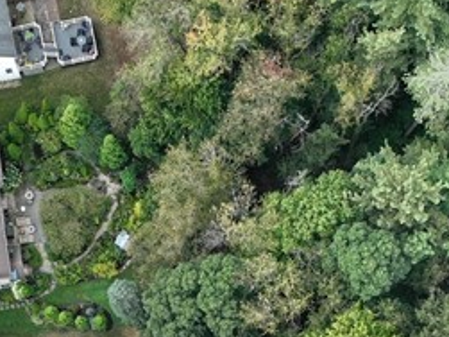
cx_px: 168
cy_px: 519
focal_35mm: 98
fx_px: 1271
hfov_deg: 20.0
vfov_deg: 14.0
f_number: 2.8
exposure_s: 1/320
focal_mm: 12.29
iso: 100
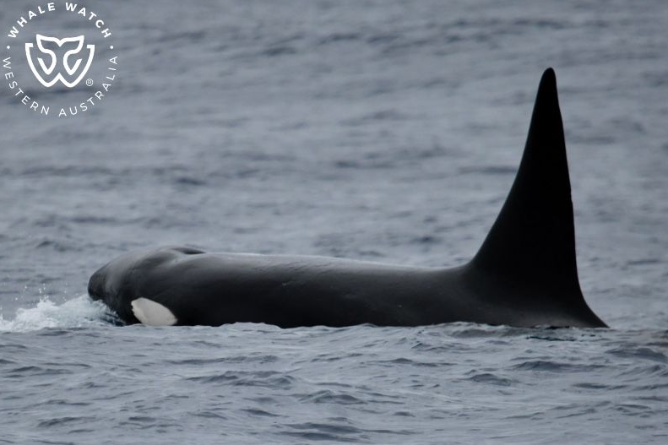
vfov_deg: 2.3
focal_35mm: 607
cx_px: 336
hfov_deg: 3.4
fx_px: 11260
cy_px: 222
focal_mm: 600
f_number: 6.3
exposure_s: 1/8000
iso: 1400
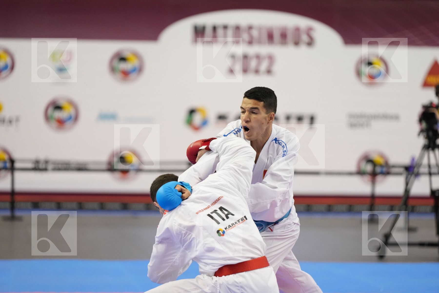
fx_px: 1890
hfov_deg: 13.2
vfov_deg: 8.9
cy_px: 146
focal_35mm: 155
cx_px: 220
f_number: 2.8
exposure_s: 1/1000
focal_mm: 155
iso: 3200
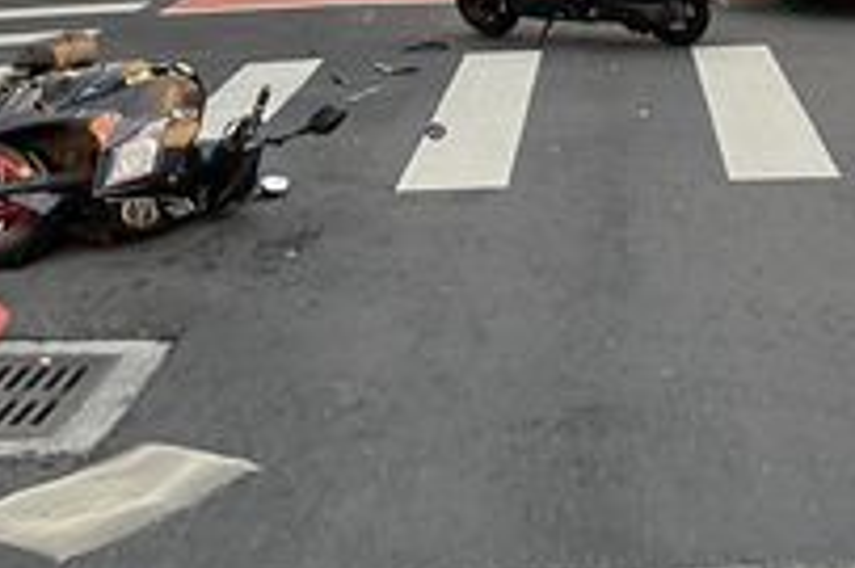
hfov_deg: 25.1
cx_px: 644
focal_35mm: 80
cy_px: -80
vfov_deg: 16.4
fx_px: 1898
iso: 100
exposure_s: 1/60
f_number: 1.6
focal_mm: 5.1
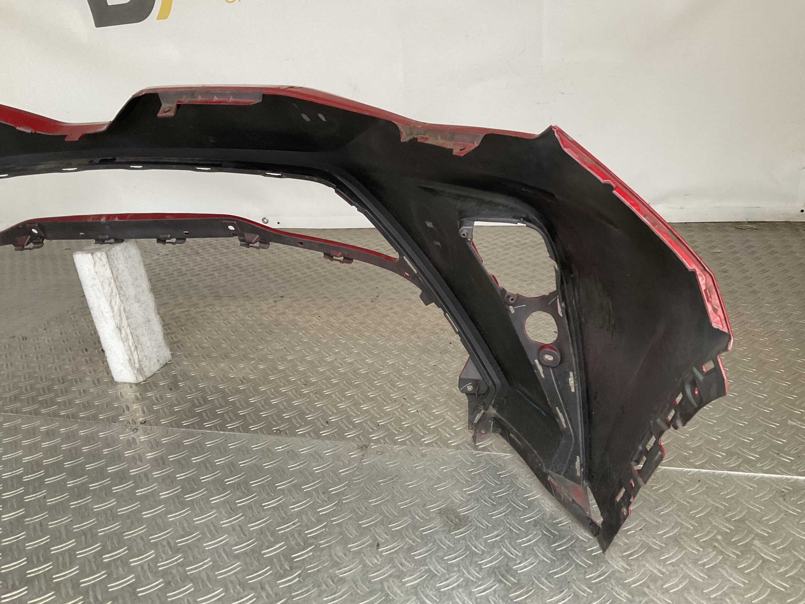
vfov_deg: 48.2
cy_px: 302
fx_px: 674
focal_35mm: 29
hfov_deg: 61.7
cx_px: 402
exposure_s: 1/60
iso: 125
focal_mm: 3
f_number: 1.8
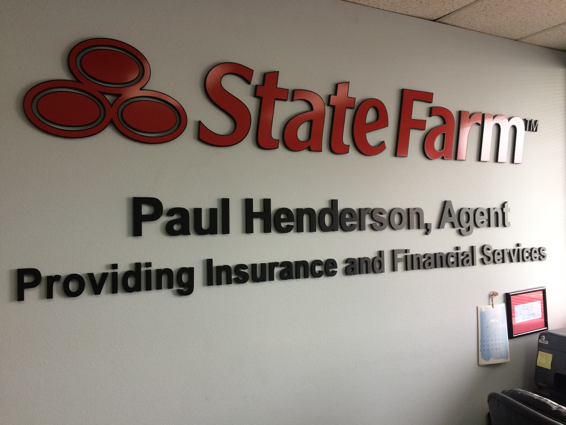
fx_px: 474
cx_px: 283
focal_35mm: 29
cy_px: 212
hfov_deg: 61.7
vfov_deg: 48.2
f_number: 2.2
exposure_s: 1/40
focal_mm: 4.15
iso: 40
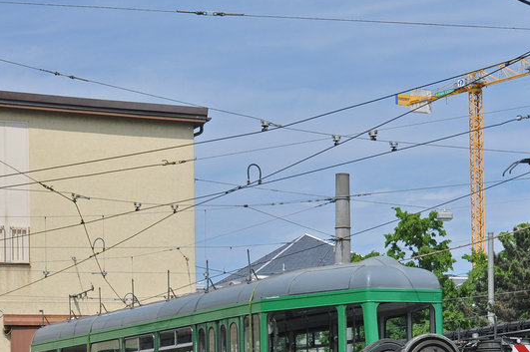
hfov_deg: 16.6
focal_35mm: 122
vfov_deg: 11.1
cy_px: 386
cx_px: 468
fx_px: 1794
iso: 400
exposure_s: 1/1000
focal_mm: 36
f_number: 8
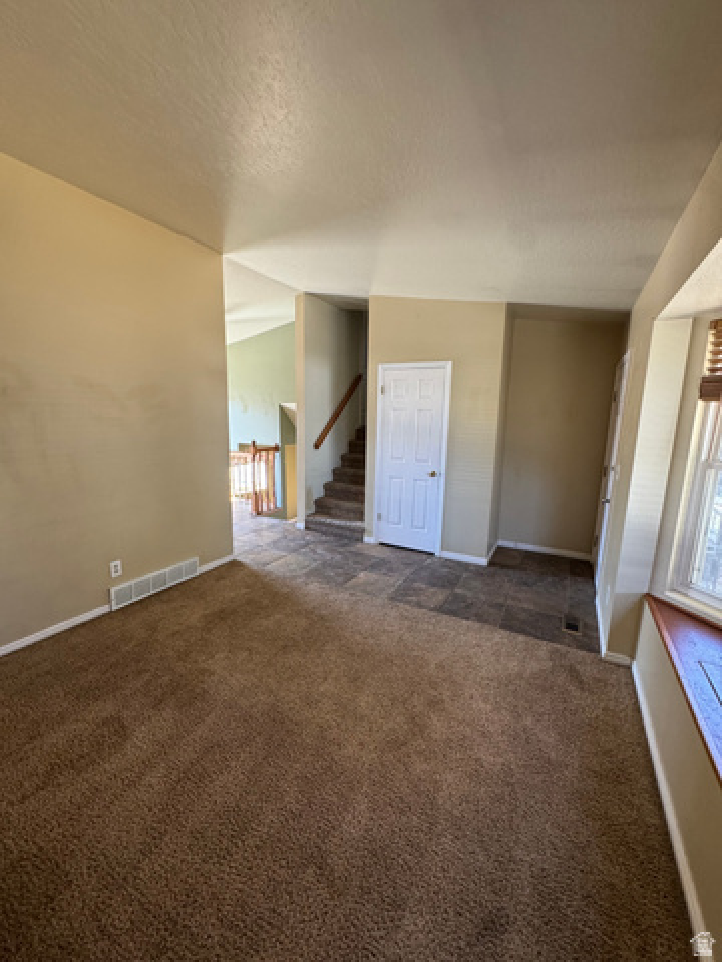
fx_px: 389
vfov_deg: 102.1
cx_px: 361
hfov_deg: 85.7
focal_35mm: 14
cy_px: 481
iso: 250
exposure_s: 1/99
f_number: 2.2
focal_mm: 2.22
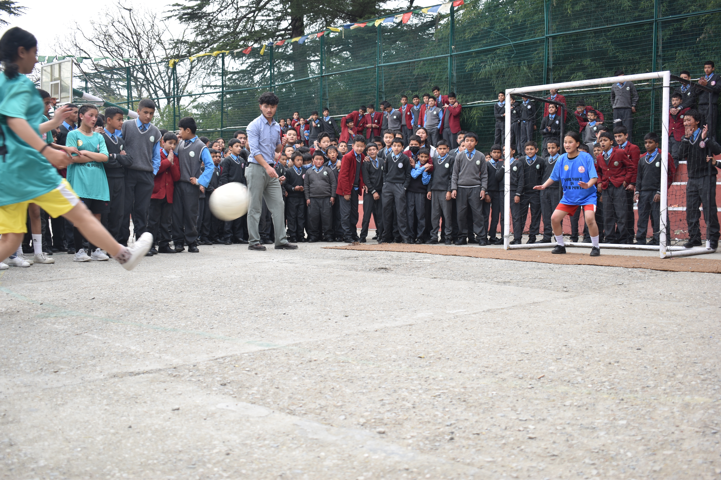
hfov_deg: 53.1
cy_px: 240
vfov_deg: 36.9
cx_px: 360
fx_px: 721
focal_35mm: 36
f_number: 4
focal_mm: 24
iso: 100
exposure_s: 1/160
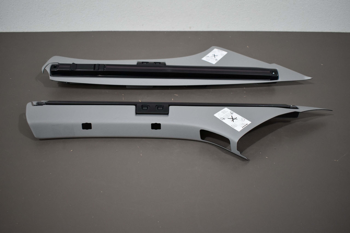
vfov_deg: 36.9
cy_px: 116
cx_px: 175
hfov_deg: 53.1
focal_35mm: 36
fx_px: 350
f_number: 3.8
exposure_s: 1/250
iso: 800
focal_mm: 24
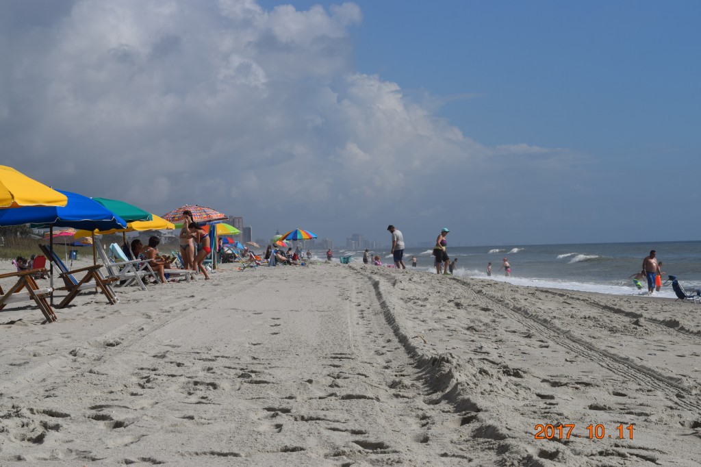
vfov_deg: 16.5
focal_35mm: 82
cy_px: 234
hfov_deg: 24.6
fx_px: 1606
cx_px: 350
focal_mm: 55
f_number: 13
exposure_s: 1/640
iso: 200
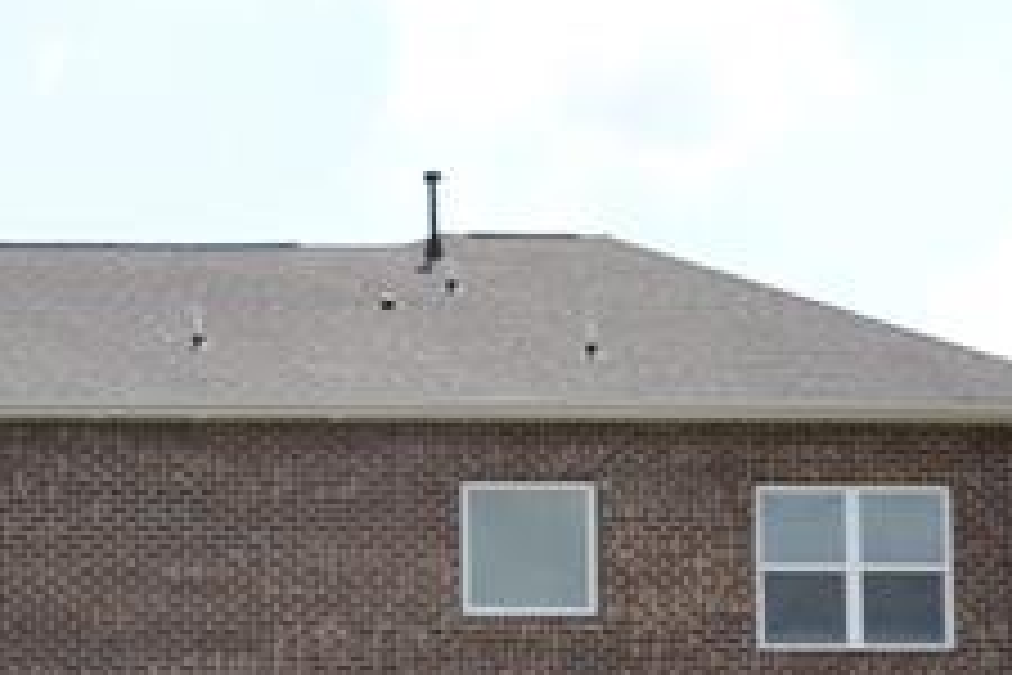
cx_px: 351
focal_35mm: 94
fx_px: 2642
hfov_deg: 21.6
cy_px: 911
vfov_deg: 13.9
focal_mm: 22
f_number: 9
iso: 100
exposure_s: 1/200
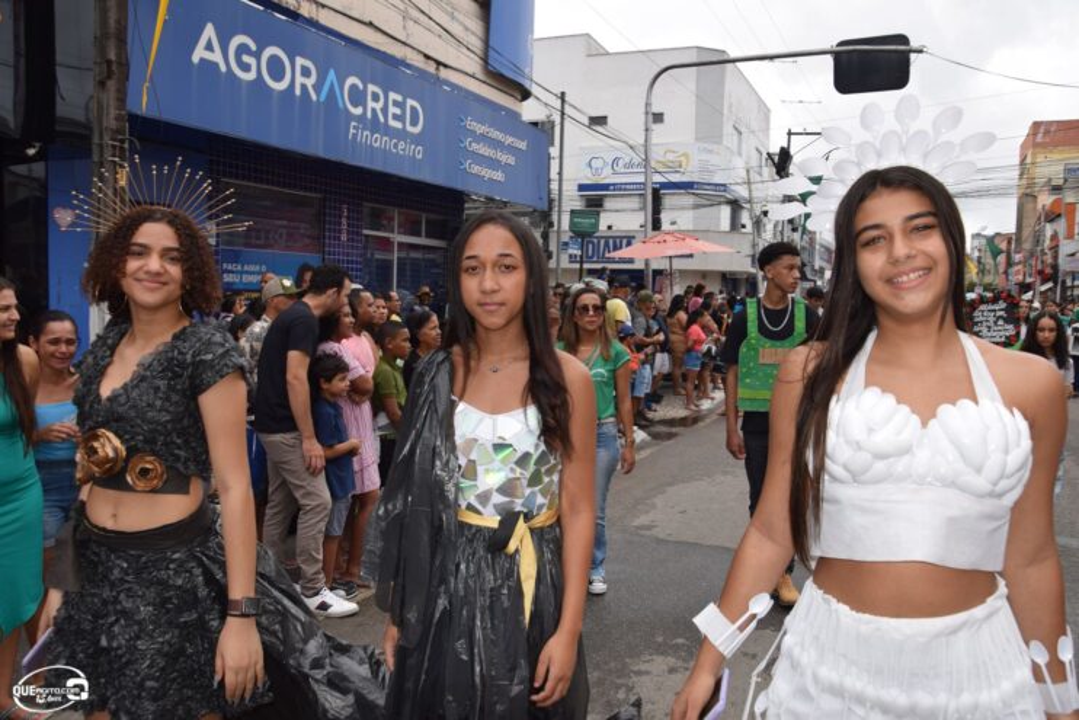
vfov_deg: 47.9
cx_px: 540
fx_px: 809
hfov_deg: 67.4
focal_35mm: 27
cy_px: 360
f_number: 8
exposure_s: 1/200
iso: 100
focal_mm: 18
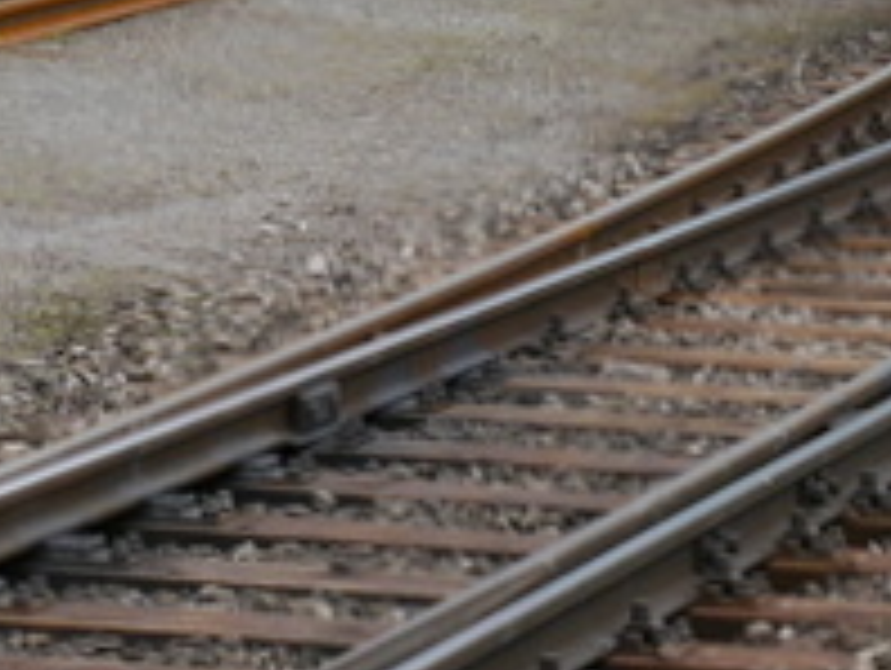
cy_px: -553
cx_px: 378
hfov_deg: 8.2
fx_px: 6237
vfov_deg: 6.0
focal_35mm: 242
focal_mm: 24
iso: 160
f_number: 6.3
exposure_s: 1/200
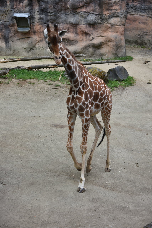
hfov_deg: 17.5
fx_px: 494
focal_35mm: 78
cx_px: 76
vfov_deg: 26.0
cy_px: 114
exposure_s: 1/160
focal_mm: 78
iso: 100
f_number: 5.6
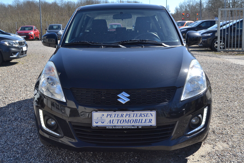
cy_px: 82
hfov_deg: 41.1
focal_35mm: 48
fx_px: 325
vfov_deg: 28.1
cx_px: 122
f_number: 8
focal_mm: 30
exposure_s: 1/250
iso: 100
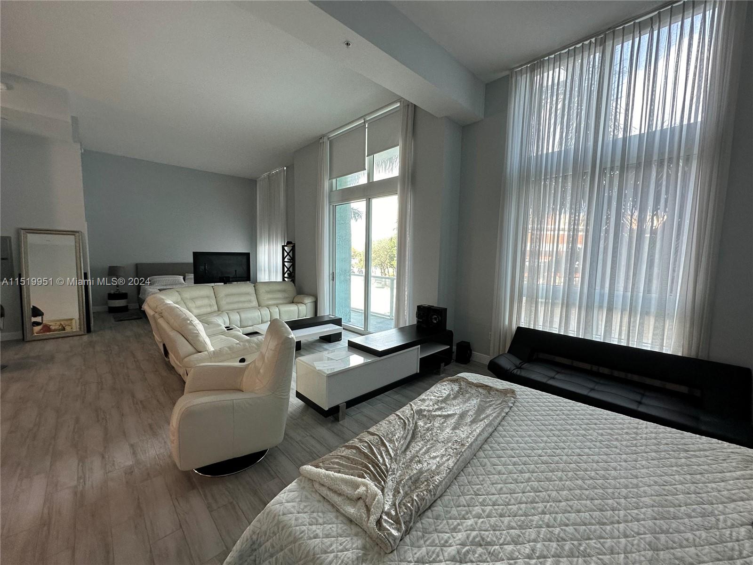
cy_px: 282
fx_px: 305
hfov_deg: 102.1
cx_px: 376
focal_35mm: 14
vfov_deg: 85.7
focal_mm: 2.22
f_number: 2.2
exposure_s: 1/120
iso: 125
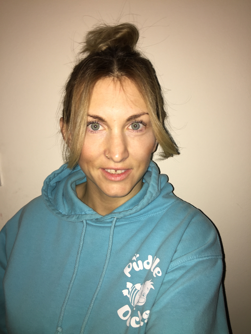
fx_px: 280
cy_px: 167
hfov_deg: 48.2
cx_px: 126
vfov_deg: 61.7
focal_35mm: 29
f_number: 2.2
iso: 32
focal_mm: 4.15
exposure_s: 1/20
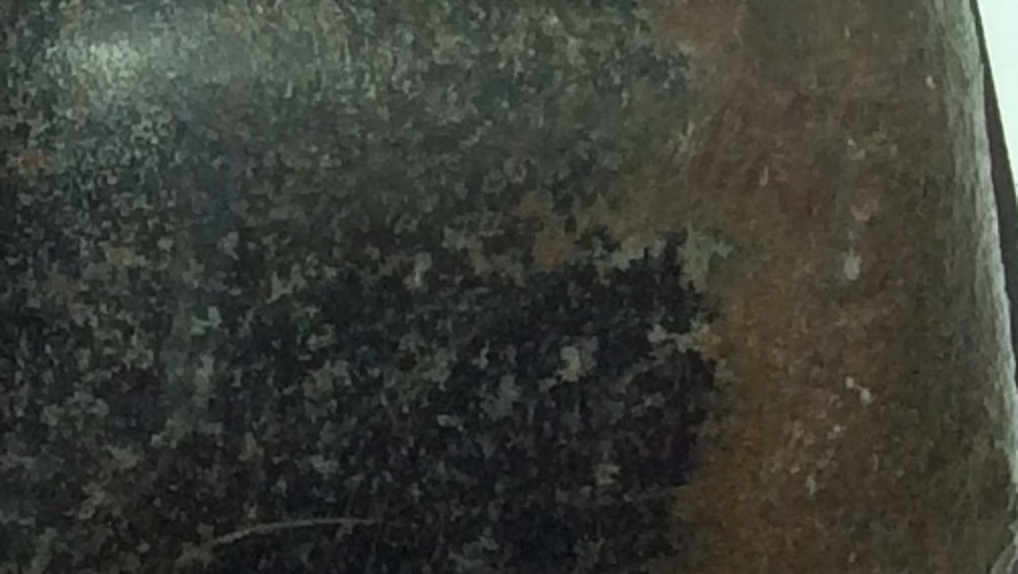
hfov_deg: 11.2
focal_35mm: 179
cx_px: -778
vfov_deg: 6.7
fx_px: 4834
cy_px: -408
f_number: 2.4
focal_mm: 3.3
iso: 32
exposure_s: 1/301
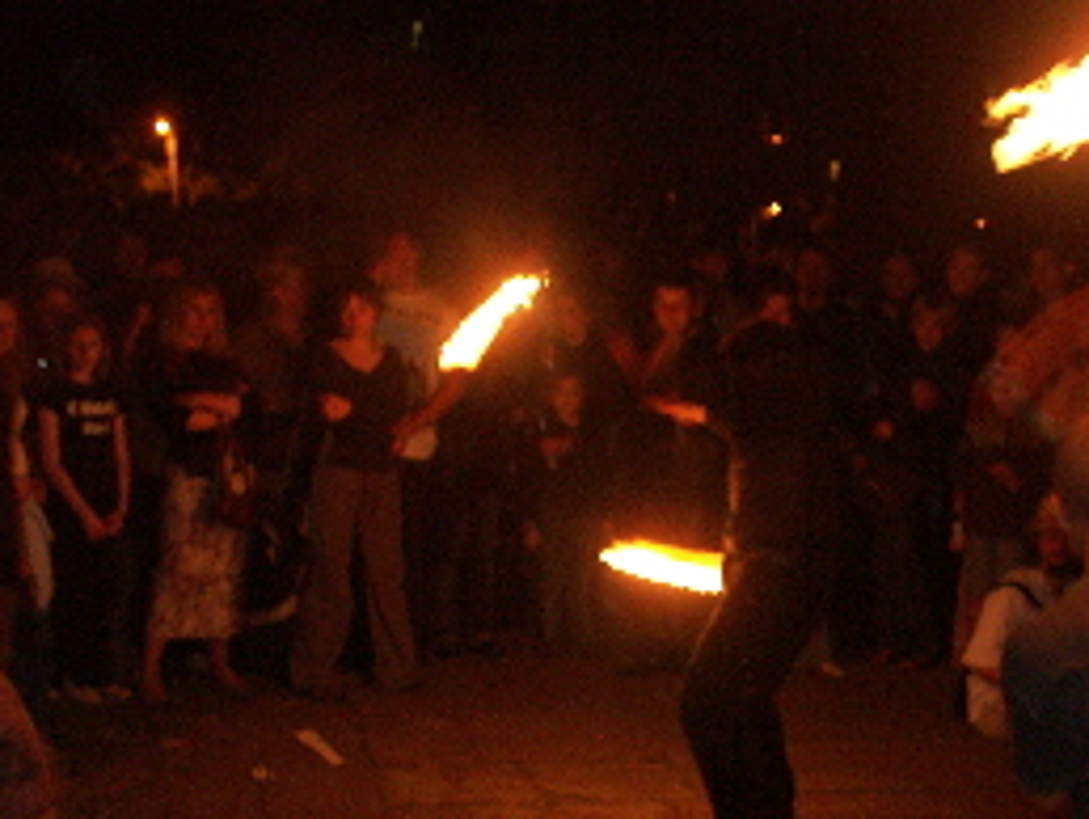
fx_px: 1826
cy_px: 587
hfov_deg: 33.1
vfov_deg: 25.1
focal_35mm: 58
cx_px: 637
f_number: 2.8
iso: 200
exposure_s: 1/10
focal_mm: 10.07
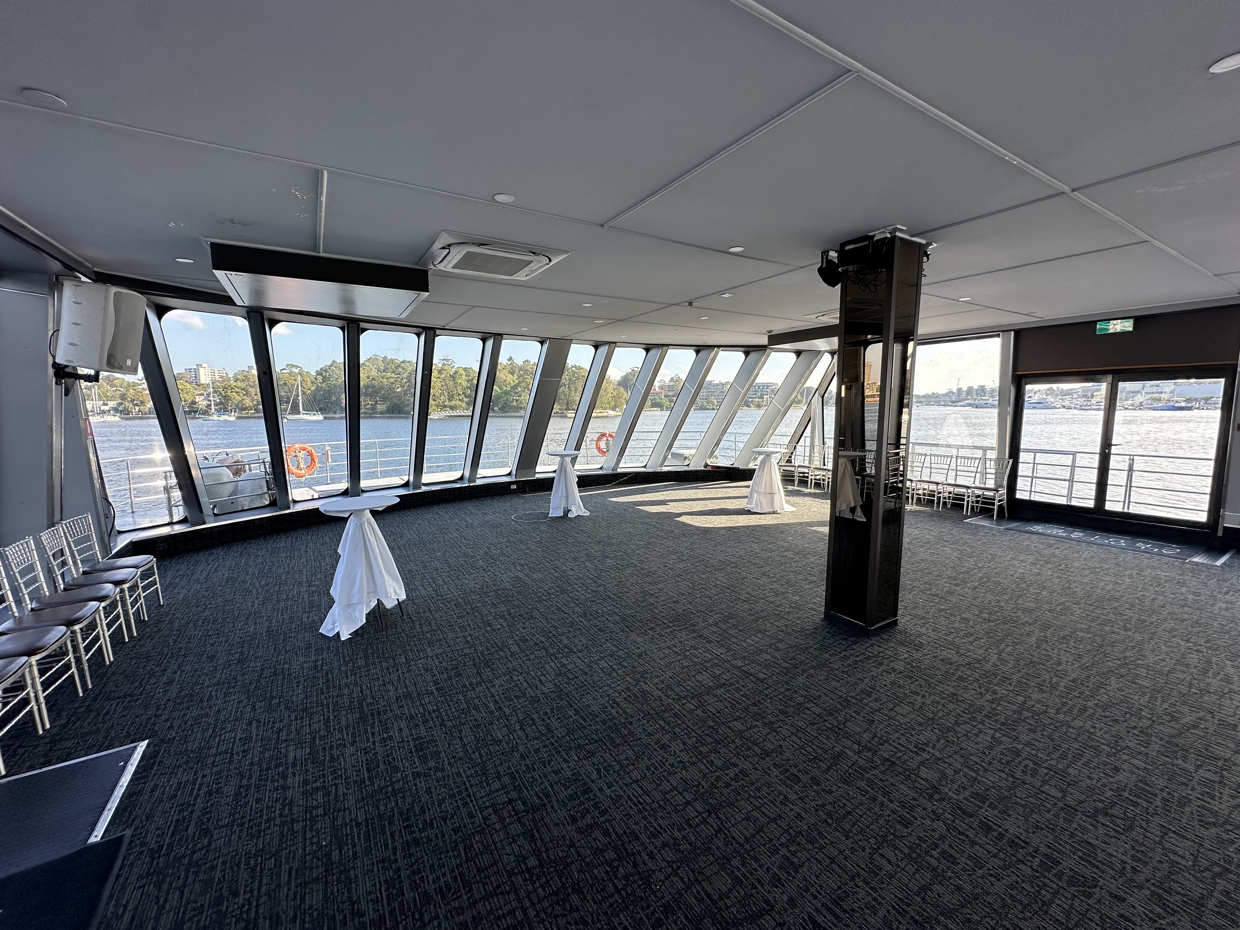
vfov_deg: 85.7
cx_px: 620
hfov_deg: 102.1
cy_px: 465
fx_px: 502
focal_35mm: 14
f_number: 2.2
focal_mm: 2.22
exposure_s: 1/339
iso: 40
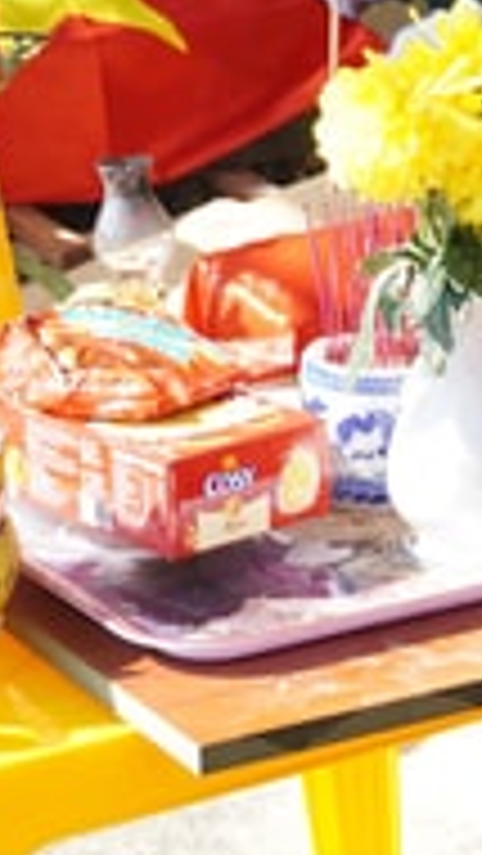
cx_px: 1086
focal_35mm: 161
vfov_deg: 13.3
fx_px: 3655
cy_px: 256
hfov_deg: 7.2
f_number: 5.6
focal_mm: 36
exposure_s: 1/100
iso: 100
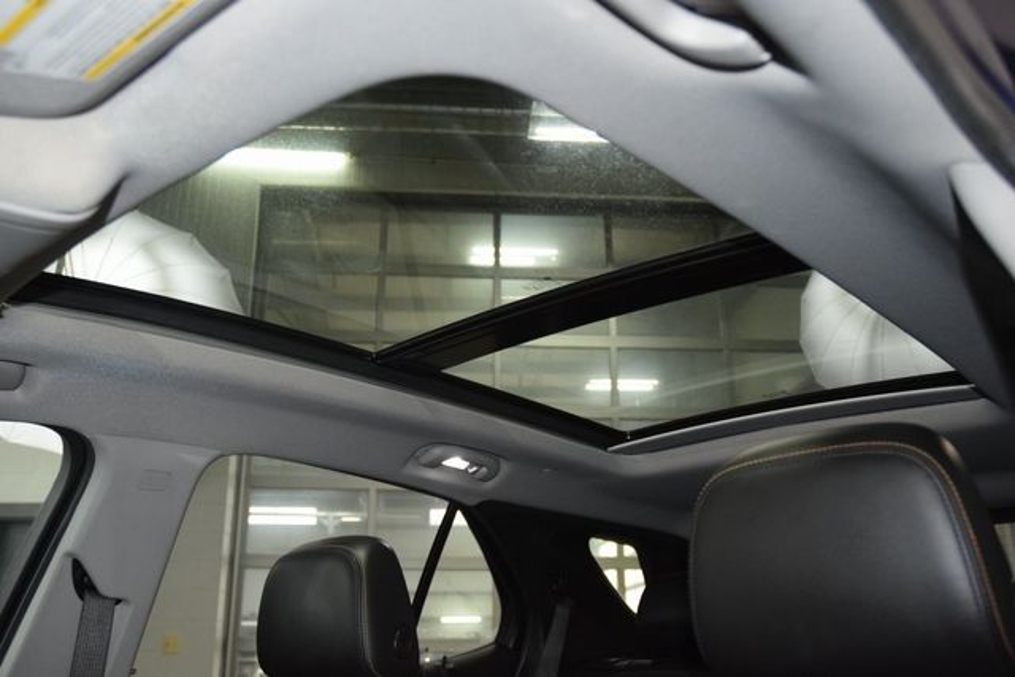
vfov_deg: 40.0
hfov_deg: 57.2
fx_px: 931
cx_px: 508
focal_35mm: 33
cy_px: 338
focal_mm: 22
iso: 1600
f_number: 3.5
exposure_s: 1/60
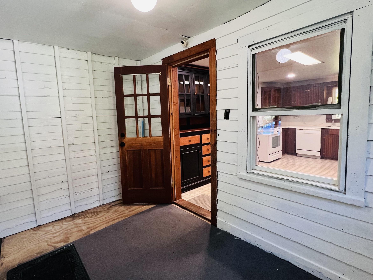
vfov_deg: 74.7
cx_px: 176
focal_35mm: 17
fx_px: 183
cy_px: 135
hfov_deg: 90.9
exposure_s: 1/60
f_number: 1.8
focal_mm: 1.57
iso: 250
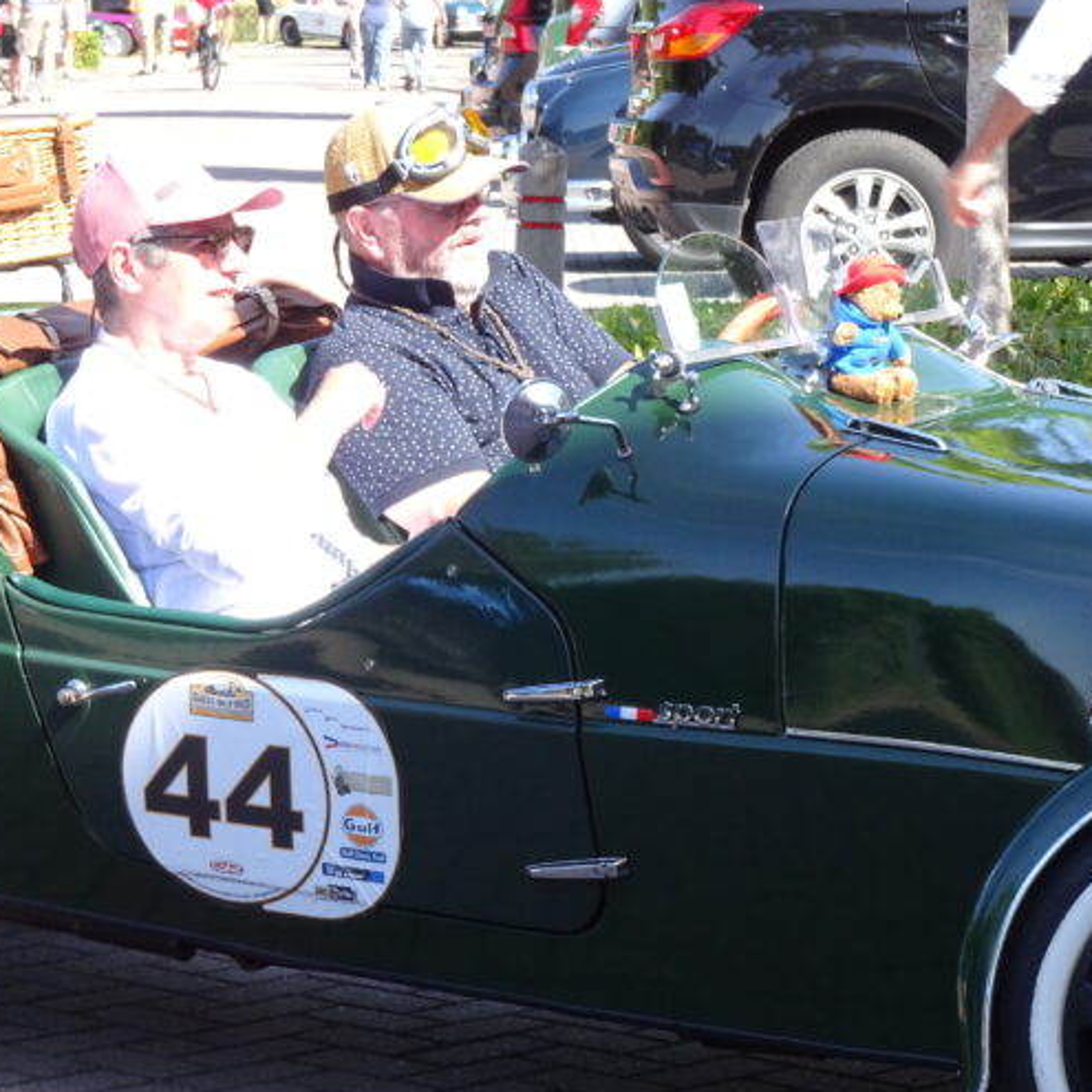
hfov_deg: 10.0
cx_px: 534
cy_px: 602
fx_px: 6210
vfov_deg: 10.0
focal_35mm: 174
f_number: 5.6
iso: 160
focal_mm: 21.66
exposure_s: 1/160
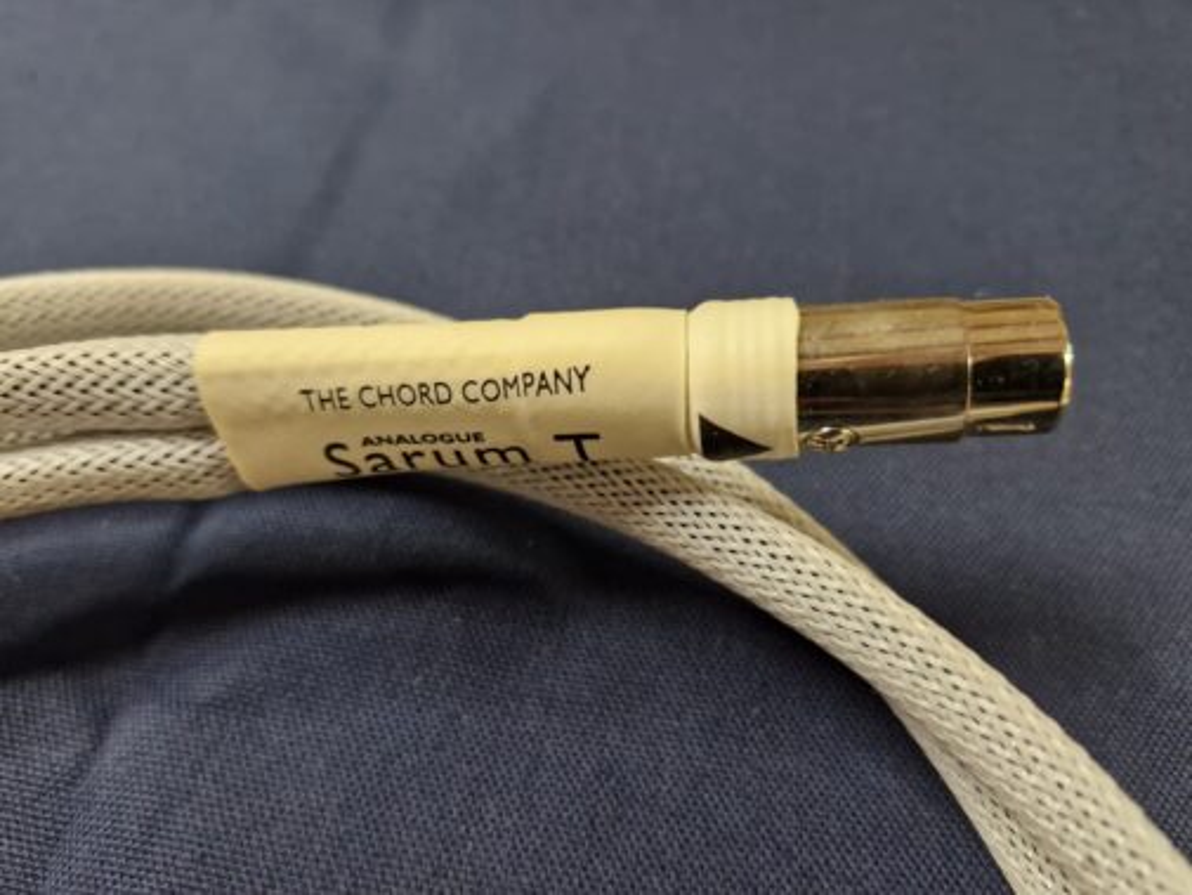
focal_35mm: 23
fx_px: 792
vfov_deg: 58.9
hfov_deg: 73.9
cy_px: 448
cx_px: 596
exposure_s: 1/100
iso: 800
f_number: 1.8
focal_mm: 5.54
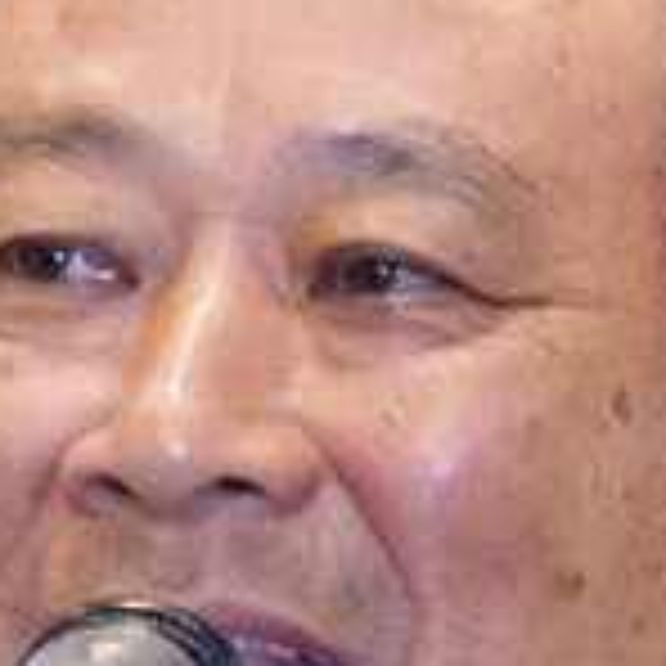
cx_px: 302
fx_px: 12364
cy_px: 880
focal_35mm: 568
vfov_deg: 3.1
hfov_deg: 3.1
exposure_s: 1/60
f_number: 4
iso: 6400
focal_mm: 165
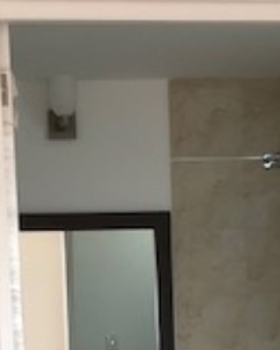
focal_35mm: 112
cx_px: 139
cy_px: 403
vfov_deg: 16.5
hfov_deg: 13.8
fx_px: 1160
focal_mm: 3.99
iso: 40
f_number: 1.8
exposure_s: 1/120
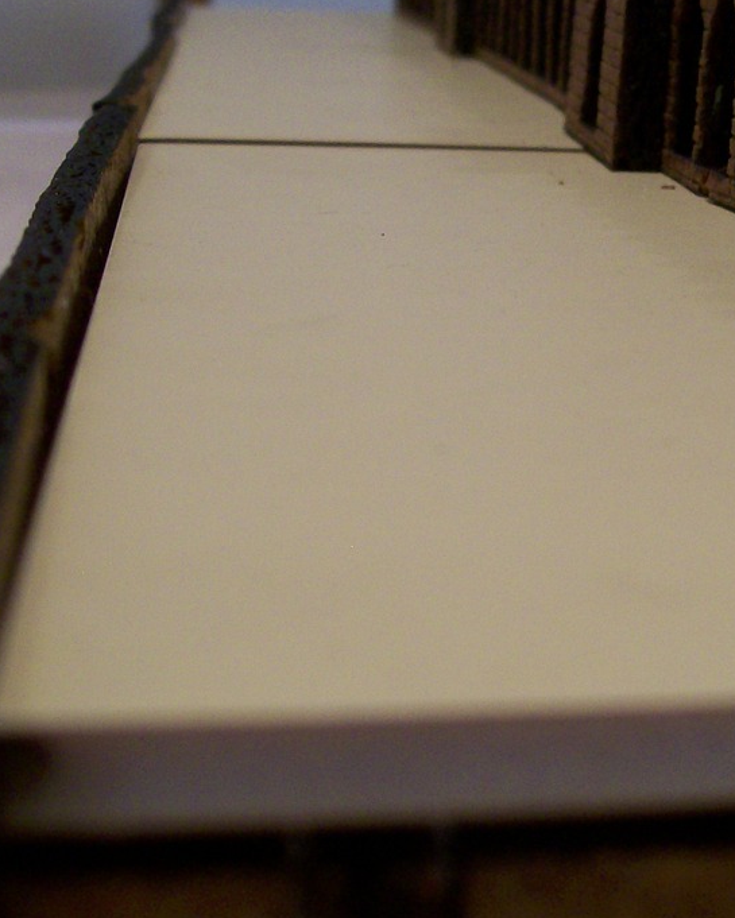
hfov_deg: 22.9
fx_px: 1794
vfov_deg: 28.5
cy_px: 298
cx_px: 566
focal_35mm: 66
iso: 149
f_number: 2.7
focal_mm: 6
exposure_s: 1/32
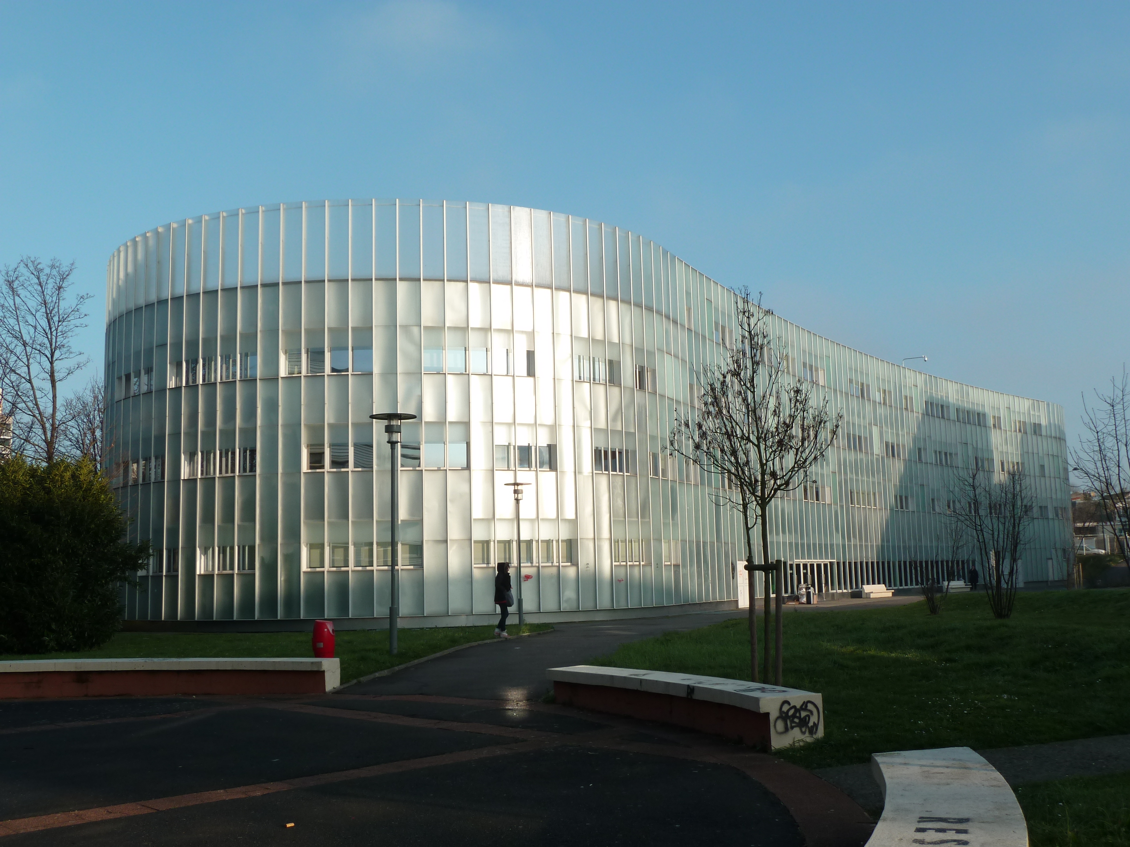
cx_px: 565
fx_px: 1208
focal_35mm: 37
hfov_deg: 50.1
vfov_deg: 38.7
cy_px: 424
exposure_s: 1/400
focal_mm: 6.1
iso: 80
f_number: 4
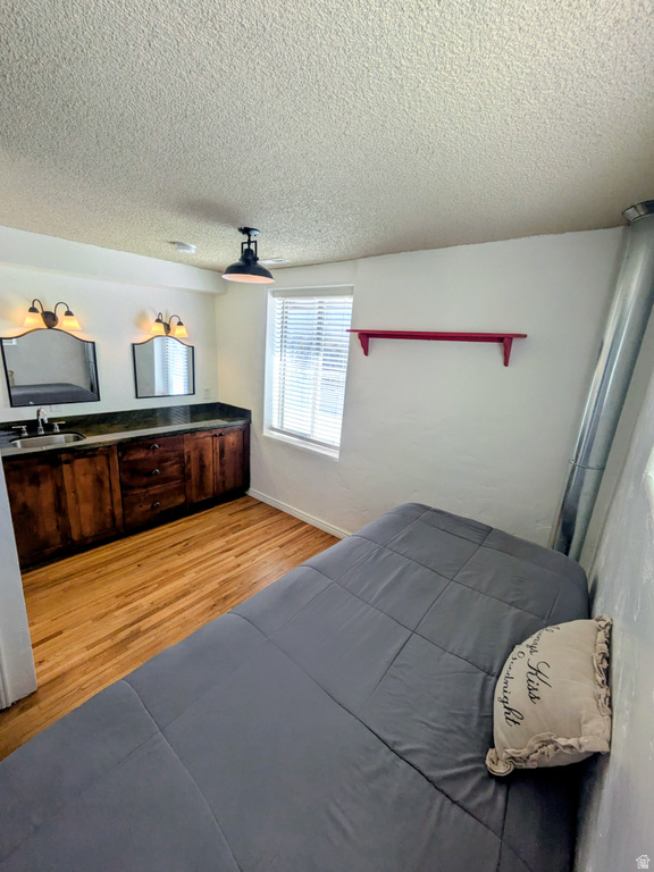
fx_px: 353
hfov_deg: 85.7
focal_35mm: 14
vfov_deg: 102.1
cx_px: 327
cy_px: 436
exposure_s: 1/789
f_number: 2.2
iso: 54
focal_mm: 1.83
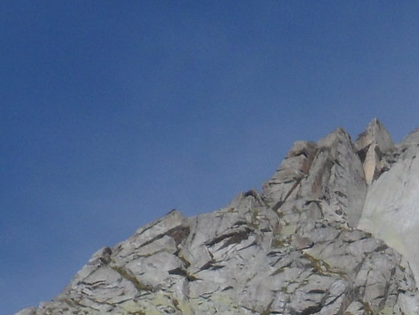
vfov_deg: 7.9
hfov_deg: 10.8
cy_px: 583
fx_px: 2192
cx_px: 409
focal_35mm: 181
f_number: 4
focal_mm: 6.5
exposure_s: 1/1000
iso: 80
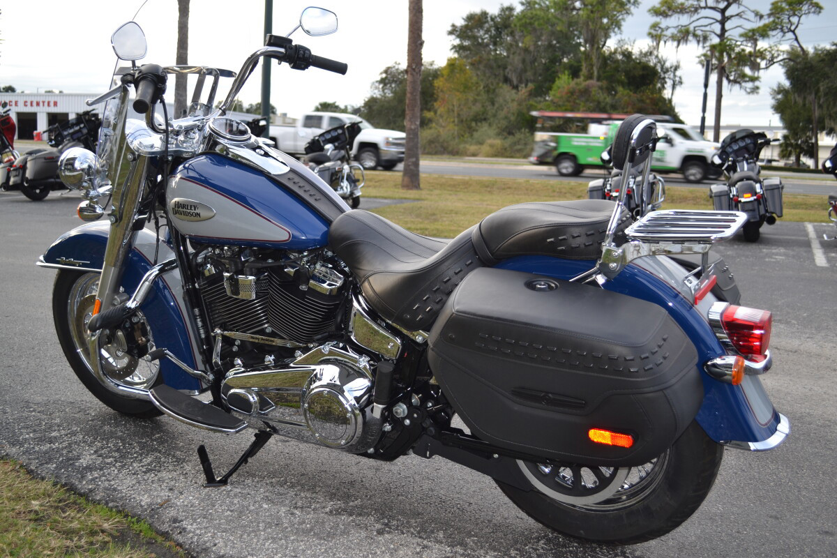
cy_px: 279
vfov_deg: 34.2
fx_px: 907
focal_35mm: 39
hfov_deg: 49.6
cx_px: 418
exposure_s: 1/125
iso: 110
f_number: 4.2
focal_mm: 26
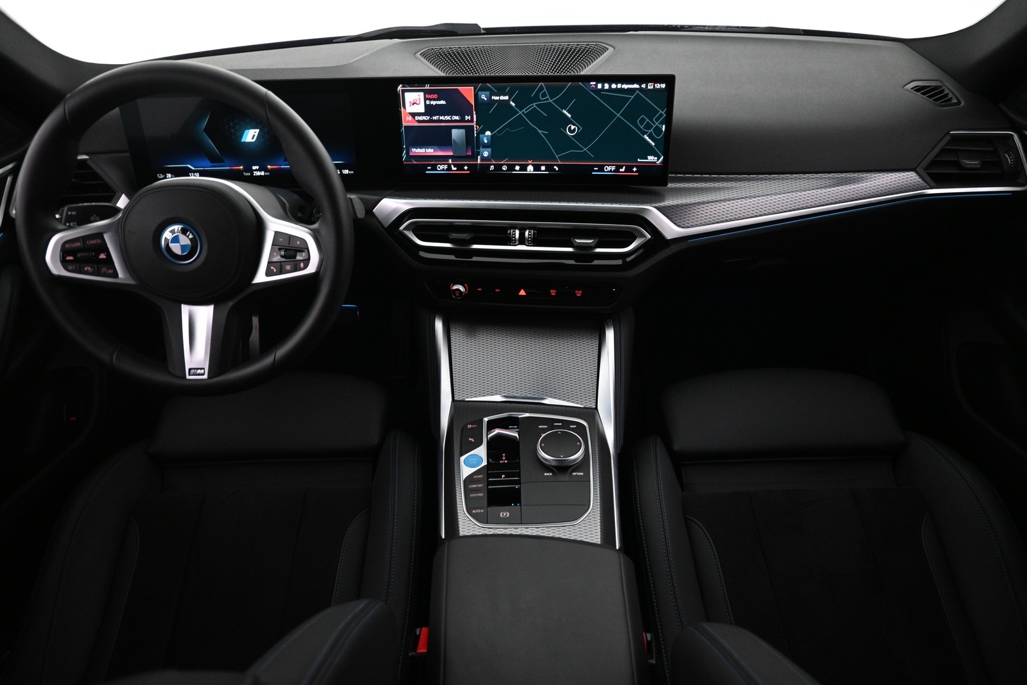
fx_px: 685
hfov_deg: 73.7
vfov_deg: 53.1
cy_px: 342
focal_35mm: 24
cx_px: 514
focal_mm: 16
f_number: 3.5
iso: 1600
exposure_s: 1/50
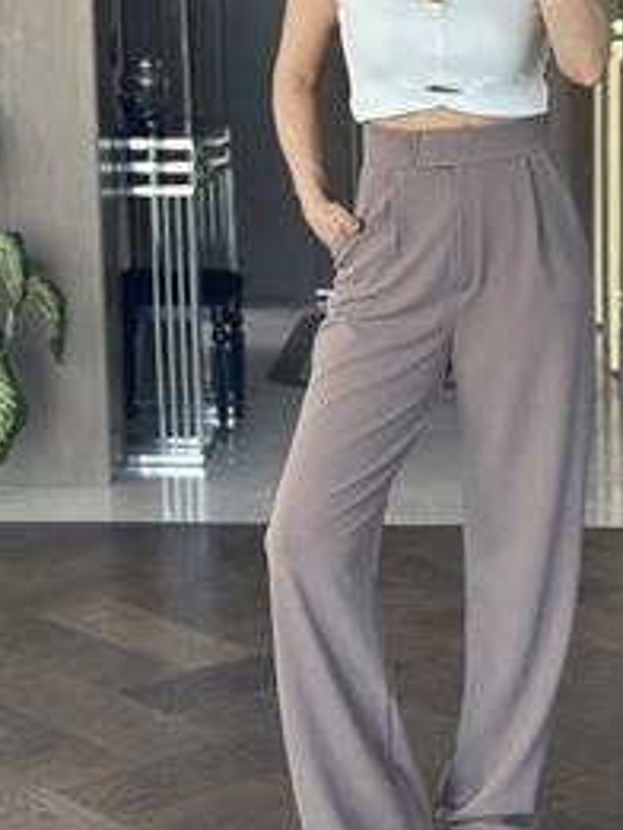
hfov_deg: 15.8
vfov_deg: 21.0
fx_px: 2230
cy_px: 293
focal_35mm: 93
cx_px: 451
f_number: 1.78
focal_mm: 6.86
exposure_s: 1/80
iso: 125
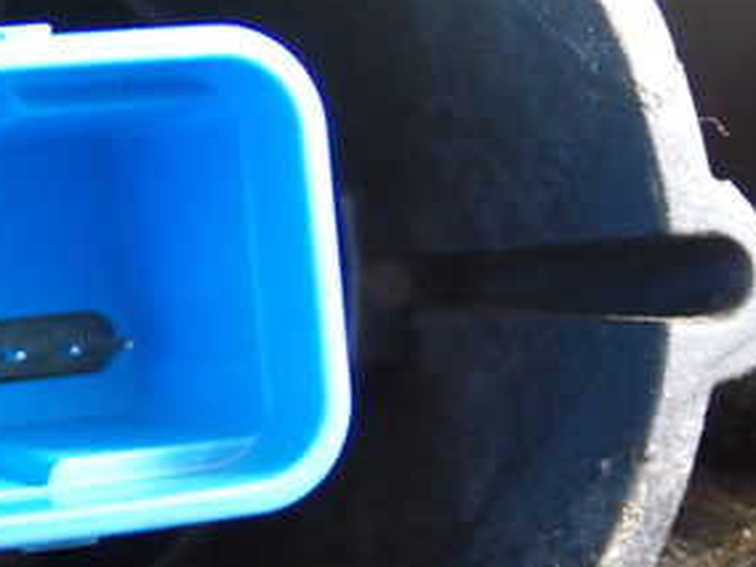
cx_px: 37
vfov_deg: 15.9
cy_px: 333
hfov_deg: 20.5
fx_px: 2031
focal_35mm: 93
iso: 800
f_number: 2.9
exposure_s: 1/30
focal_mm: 7.84
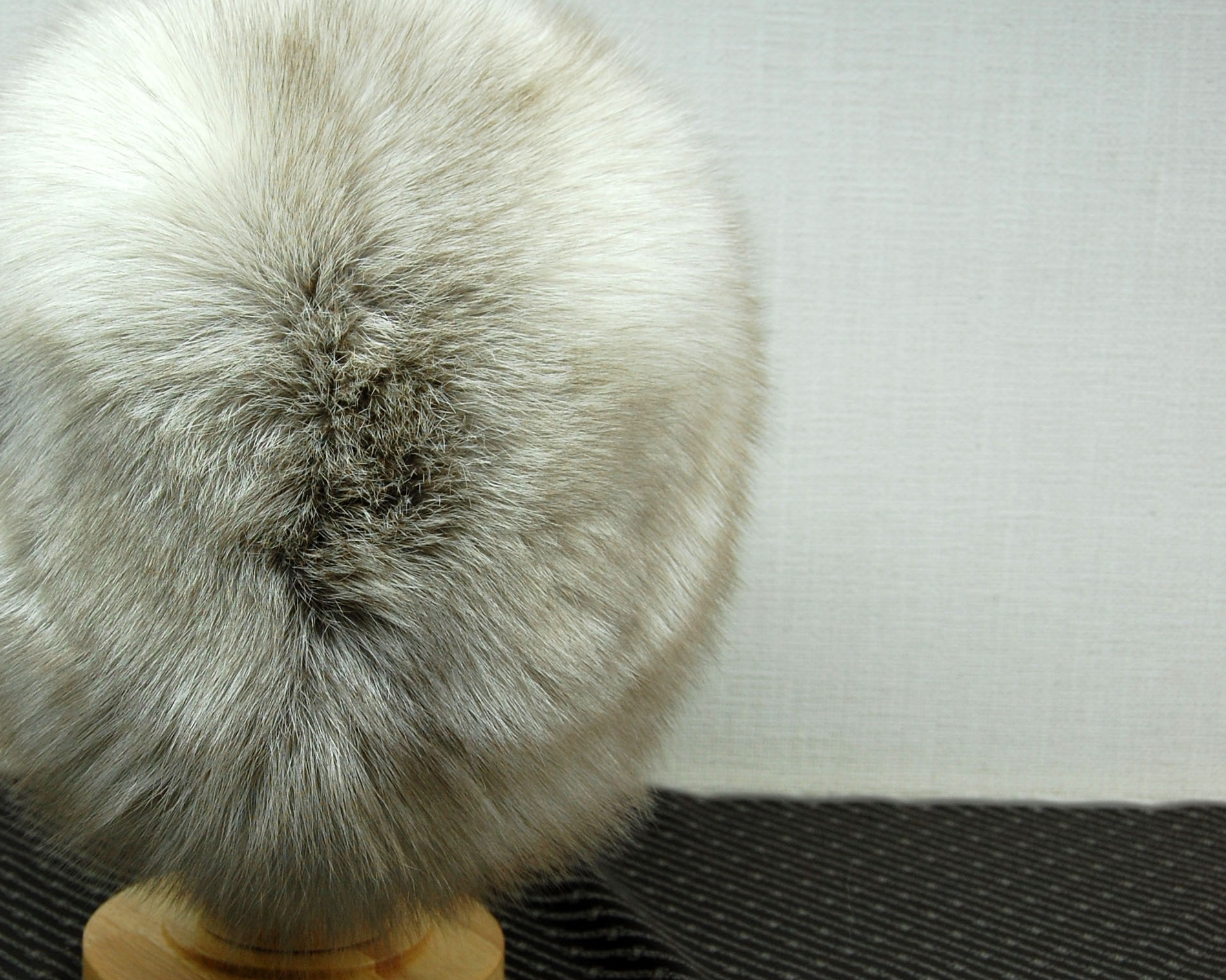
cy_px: 503
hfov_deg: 32.0
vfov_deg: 26.2
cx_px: 344
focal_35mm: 58
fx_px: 2104
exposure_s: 1/125
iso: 360
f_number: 5.6
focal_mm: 26
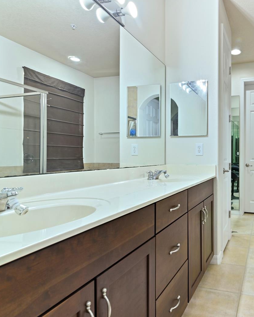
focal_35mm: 23
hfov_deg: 56.1
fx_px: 216
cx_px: 206
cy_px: 159
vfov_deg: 72.6
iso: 100
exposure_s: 1/1.25
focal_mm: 16
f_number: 8
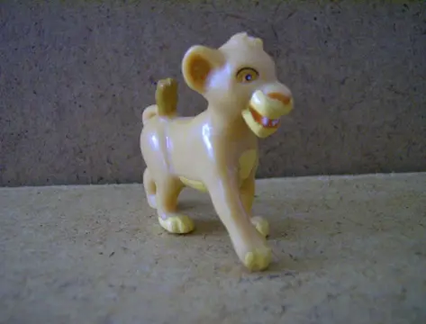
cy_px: 162
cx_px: 213
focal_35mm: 36
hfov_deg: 51.1
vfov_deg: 40.0
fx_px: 445
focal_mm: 6
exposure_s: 1/43.9
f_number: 2.8
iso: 200
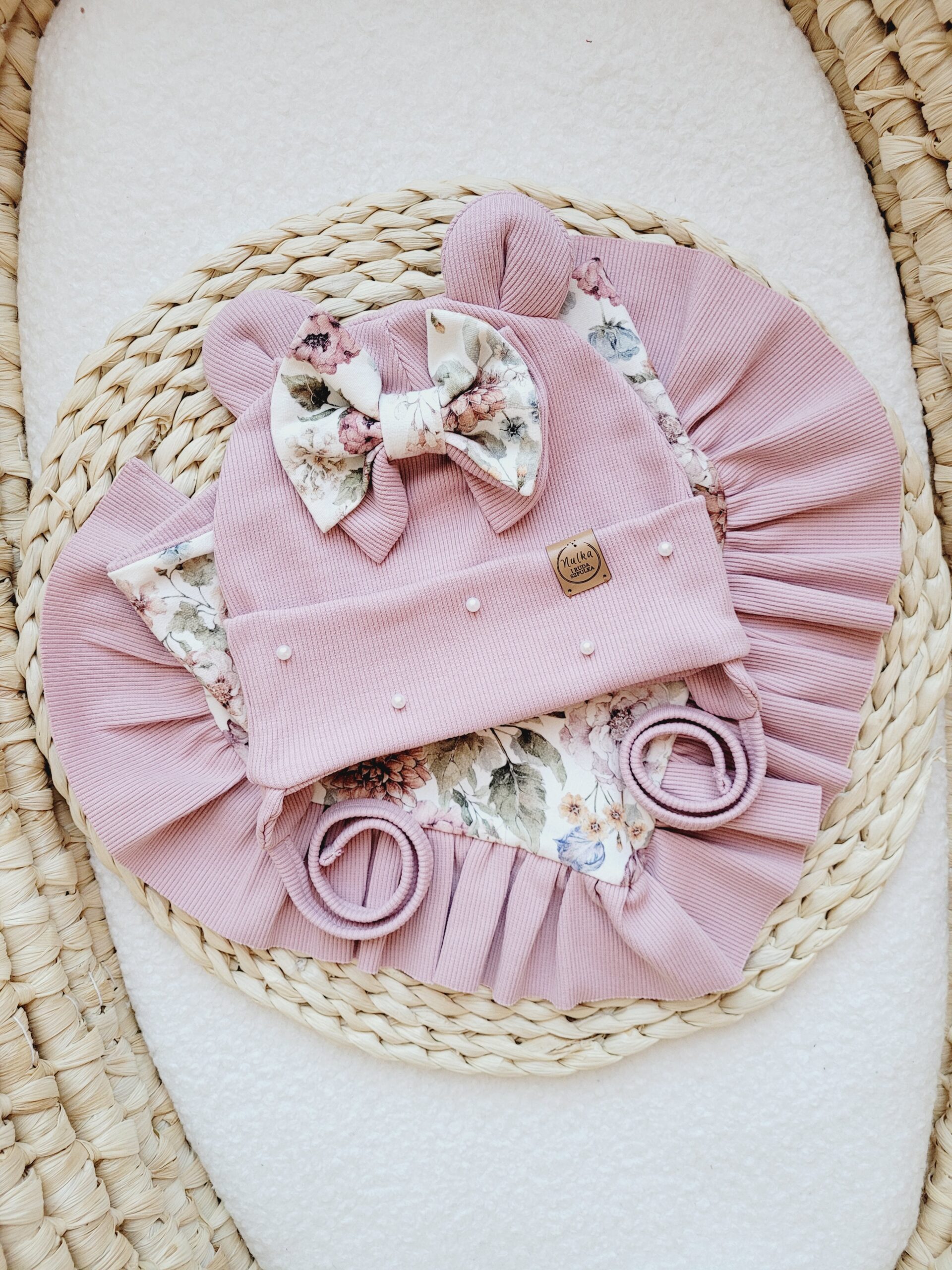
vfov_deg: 67.3
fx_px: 953
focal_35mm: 26
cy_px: 635
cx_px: 476
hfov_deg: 53.1
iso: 250
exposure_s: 1/100
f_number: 1.8
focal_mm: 5.4
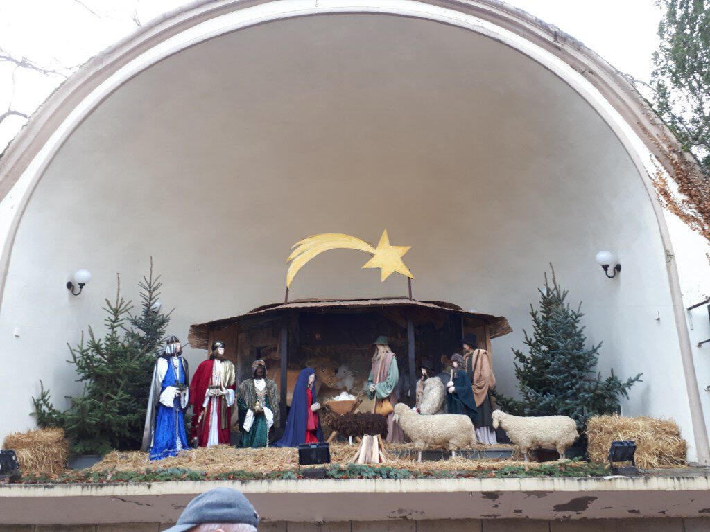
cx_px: 355
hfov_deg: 65.3
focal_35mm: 27
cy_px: 266
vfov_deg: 51.4
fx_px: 554
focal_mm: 3.6
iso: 80
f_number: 1.9
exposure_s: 1/100
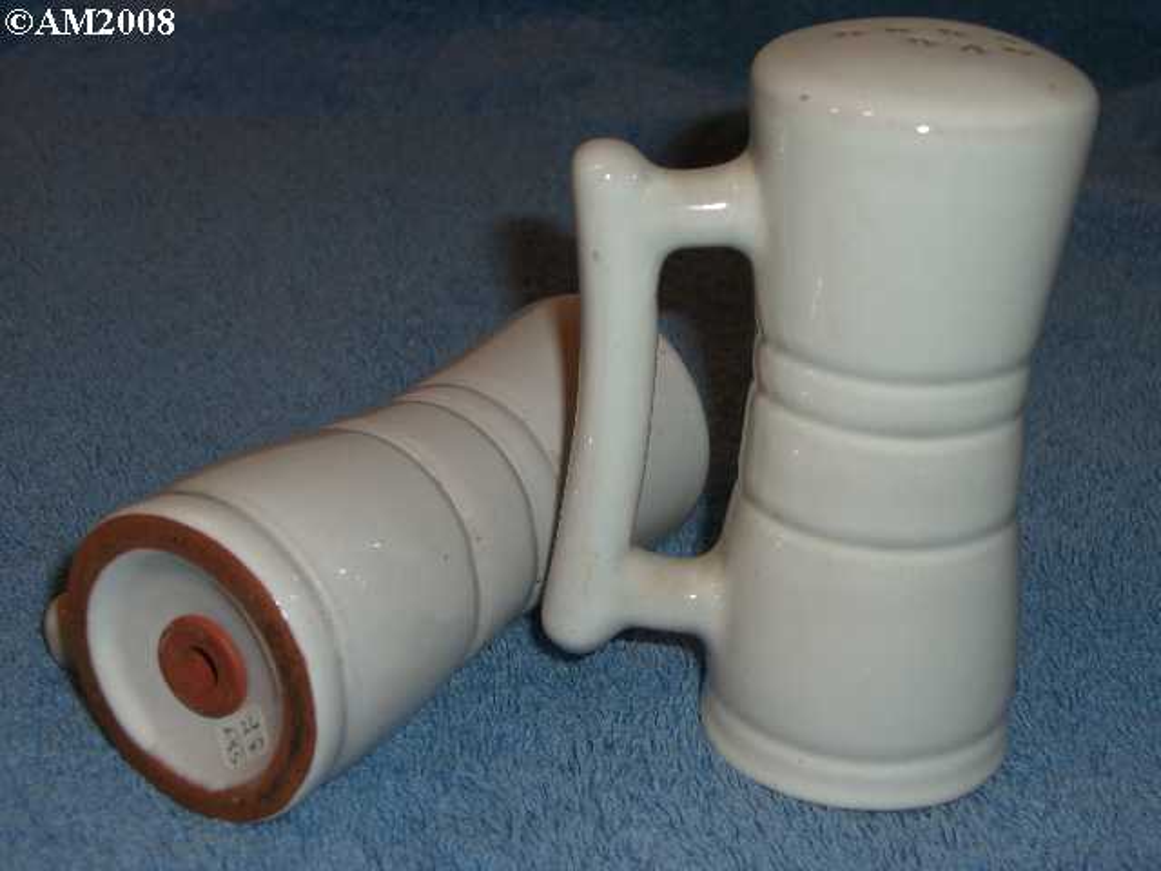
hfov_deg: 29.4
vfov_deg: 22.3
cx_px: 580
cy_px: 436
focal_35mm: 66
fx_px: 2214
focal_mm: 13.7
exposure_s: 1/30
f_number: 7.6
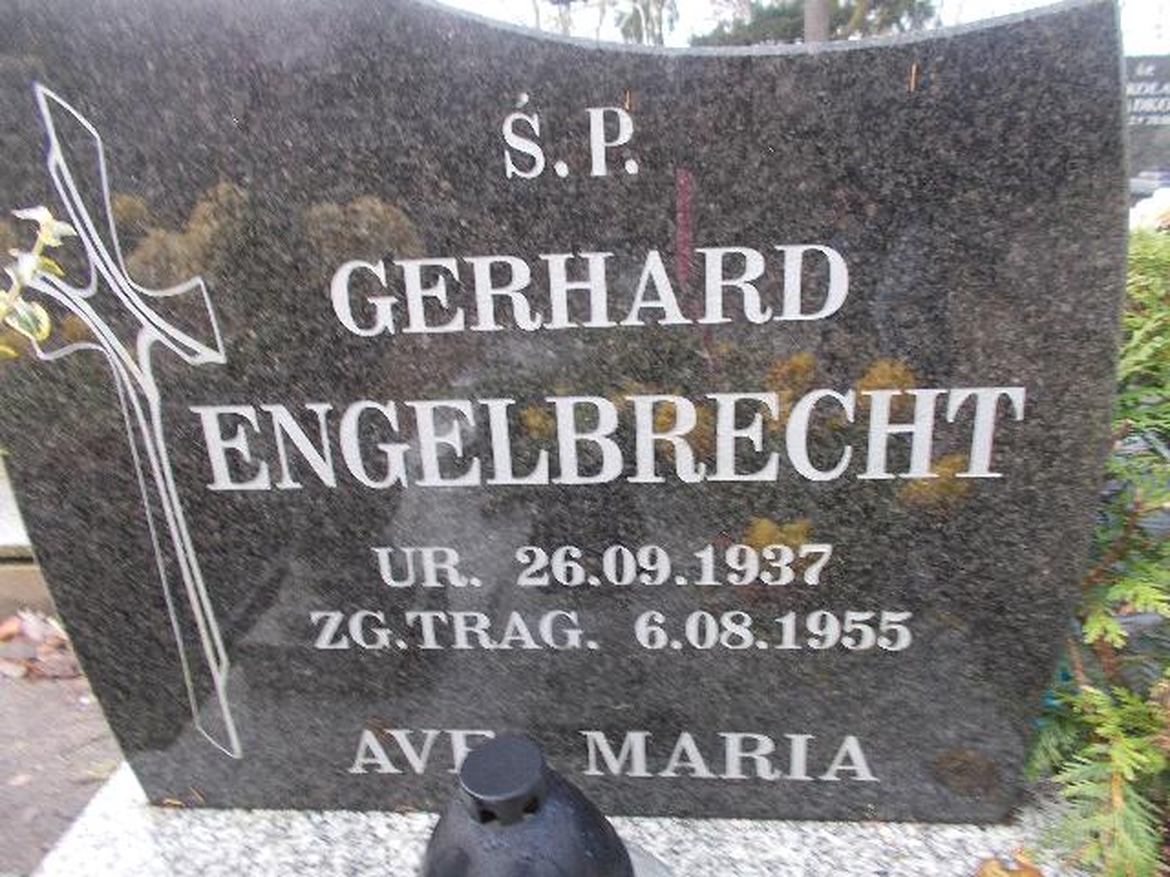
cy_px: 438
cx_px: 585
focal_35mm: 26
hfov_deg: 67.3
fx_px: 879
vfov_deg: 53.1
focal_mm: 4.6
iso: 125
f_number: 3.2
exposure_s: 1/25
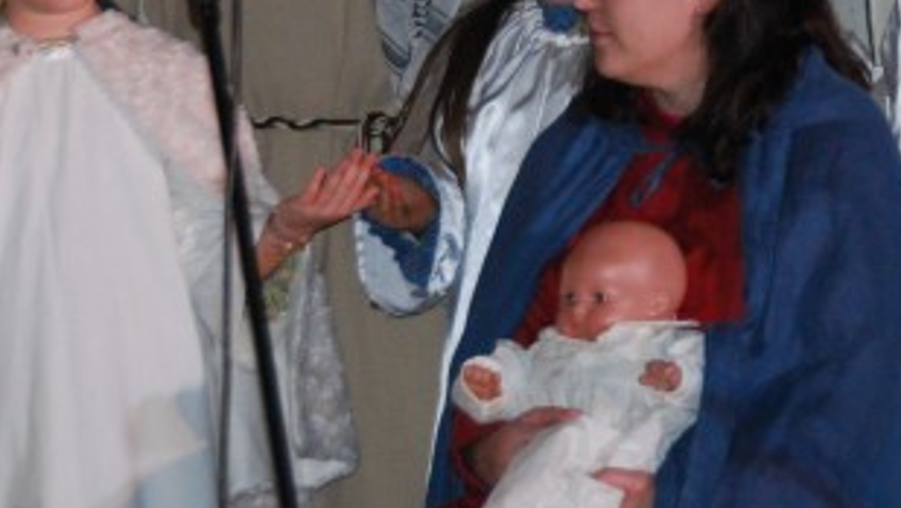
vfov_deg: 3.8
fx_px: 7623
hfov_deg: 6.8
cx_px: 730
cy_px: 93
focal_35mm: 319
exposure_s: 1/60
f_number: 5
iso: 800
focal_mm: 70
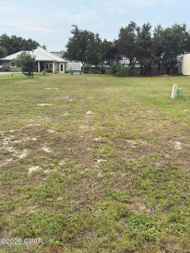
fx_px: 285
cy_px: 126
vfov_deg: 47.9
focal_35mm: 39
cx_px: 95
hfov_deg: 36.8
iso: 80
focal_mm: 6.76
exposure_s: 1/4545
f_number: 1.78
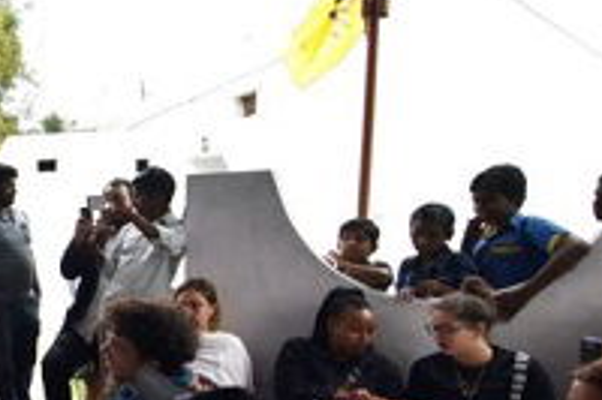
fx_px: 689
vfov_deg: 32.0
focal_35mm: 41
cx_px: -138
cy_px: 284
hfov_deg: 35.7
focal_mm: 11
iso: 500
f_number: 2.8
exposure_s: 1/640
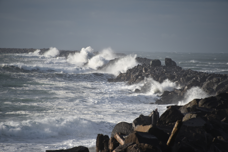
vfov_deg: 4.6
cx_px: 114
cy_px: 76
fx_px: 1900
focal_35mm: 300
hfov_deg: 6.9
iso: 100
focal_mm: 300
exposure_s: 1/640
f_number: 5.6
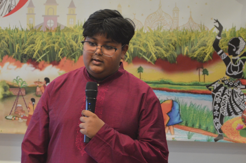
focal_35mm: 149
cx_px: 57
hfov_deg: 13.7
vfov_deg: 9.2
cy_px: 80
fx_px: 1016
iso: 1600
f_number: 5
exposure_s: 1/80
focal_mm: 60
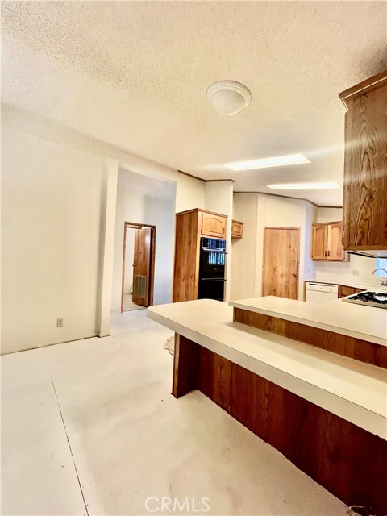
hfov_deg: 89.9
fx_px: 194
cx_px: 194
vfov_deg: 106.2
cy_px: 258
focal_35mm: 13
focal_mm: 1.57
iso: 500
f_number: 1.8
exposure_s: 1/60
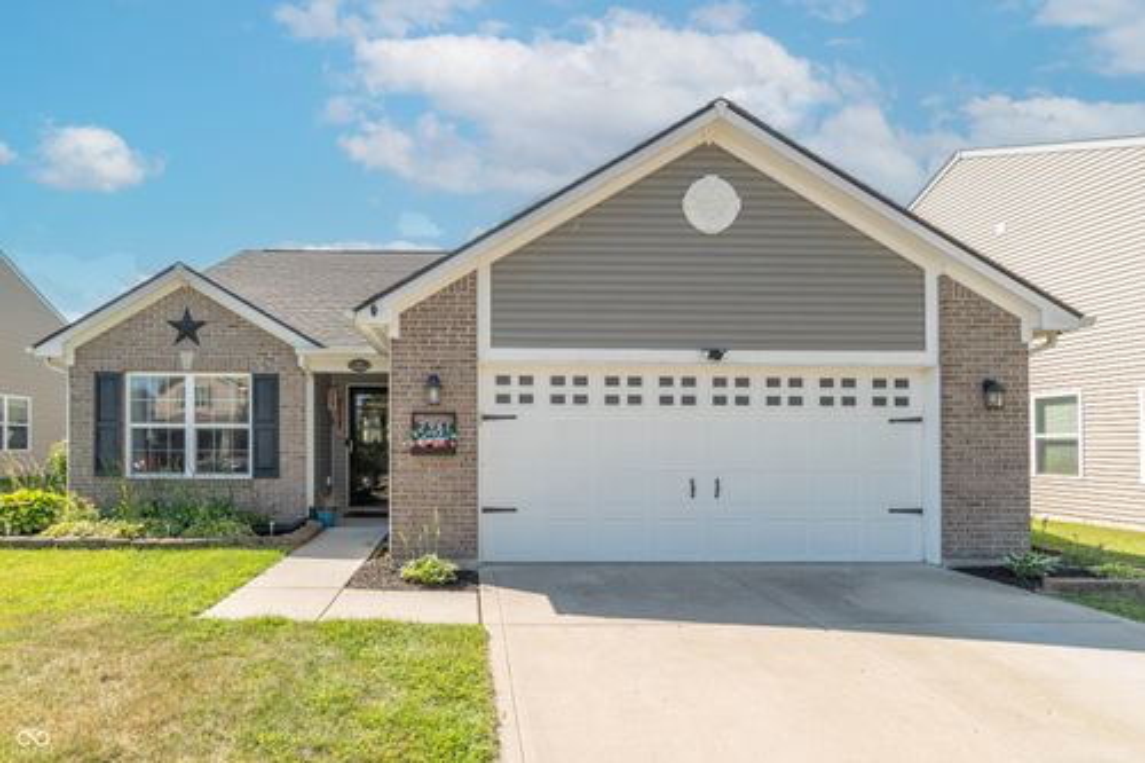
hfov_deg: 90.0
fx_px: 572
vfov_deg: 67.3
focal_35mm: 18
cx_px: 572
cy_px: 382
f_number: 10
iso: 50
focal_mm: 18
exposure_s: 1/50
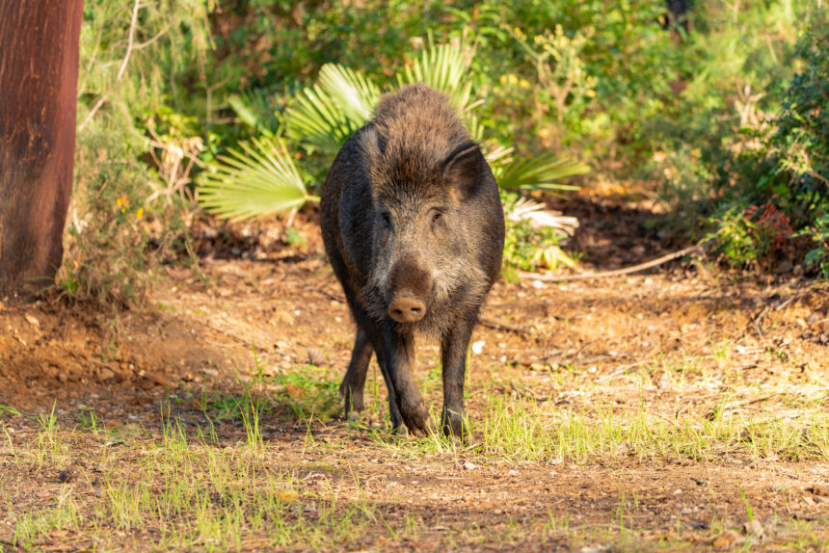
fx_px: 3455
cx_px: 414
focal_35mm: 150
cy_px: 276
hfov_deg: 13.7
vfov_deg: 9.2
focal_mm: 150
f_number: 5
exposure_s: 1/100
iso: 500
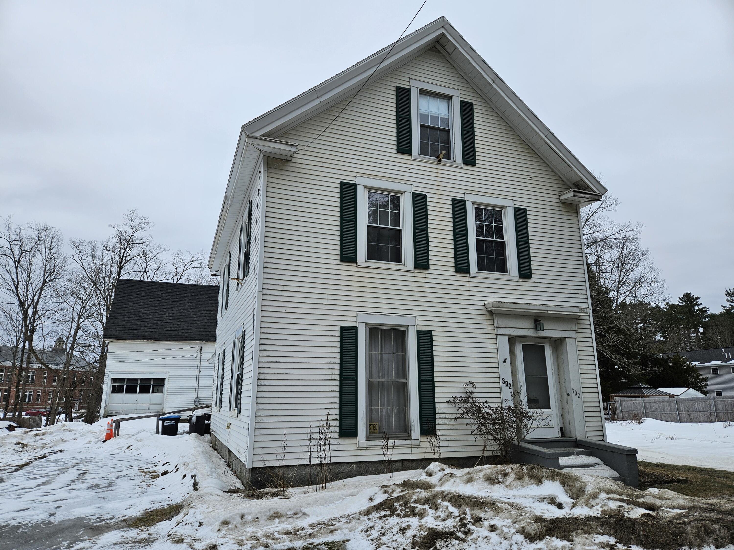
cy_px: 275
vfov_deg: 58.9
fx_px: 488
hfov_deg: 73.9
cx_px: 367
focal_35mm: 23
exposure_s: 1/2145
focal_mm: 5.4
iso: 25
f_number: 1.8
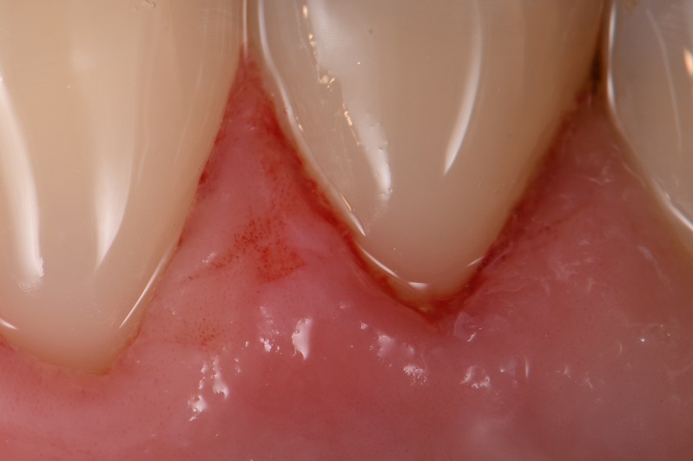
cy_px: 89
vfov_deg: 5.2
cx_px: 241
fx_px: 5117
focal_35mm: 266
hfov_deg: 7.7
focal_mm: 105
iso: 200
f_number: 32
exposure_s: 1/160
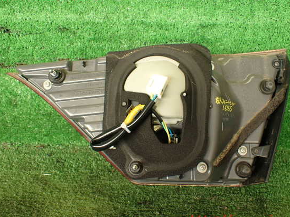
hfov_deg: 52.6
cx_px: 152
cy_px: 108
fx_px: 293
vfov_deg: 40.7
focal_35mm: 35
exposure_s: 1/50
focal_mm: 5.79
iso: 200
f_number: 2.4
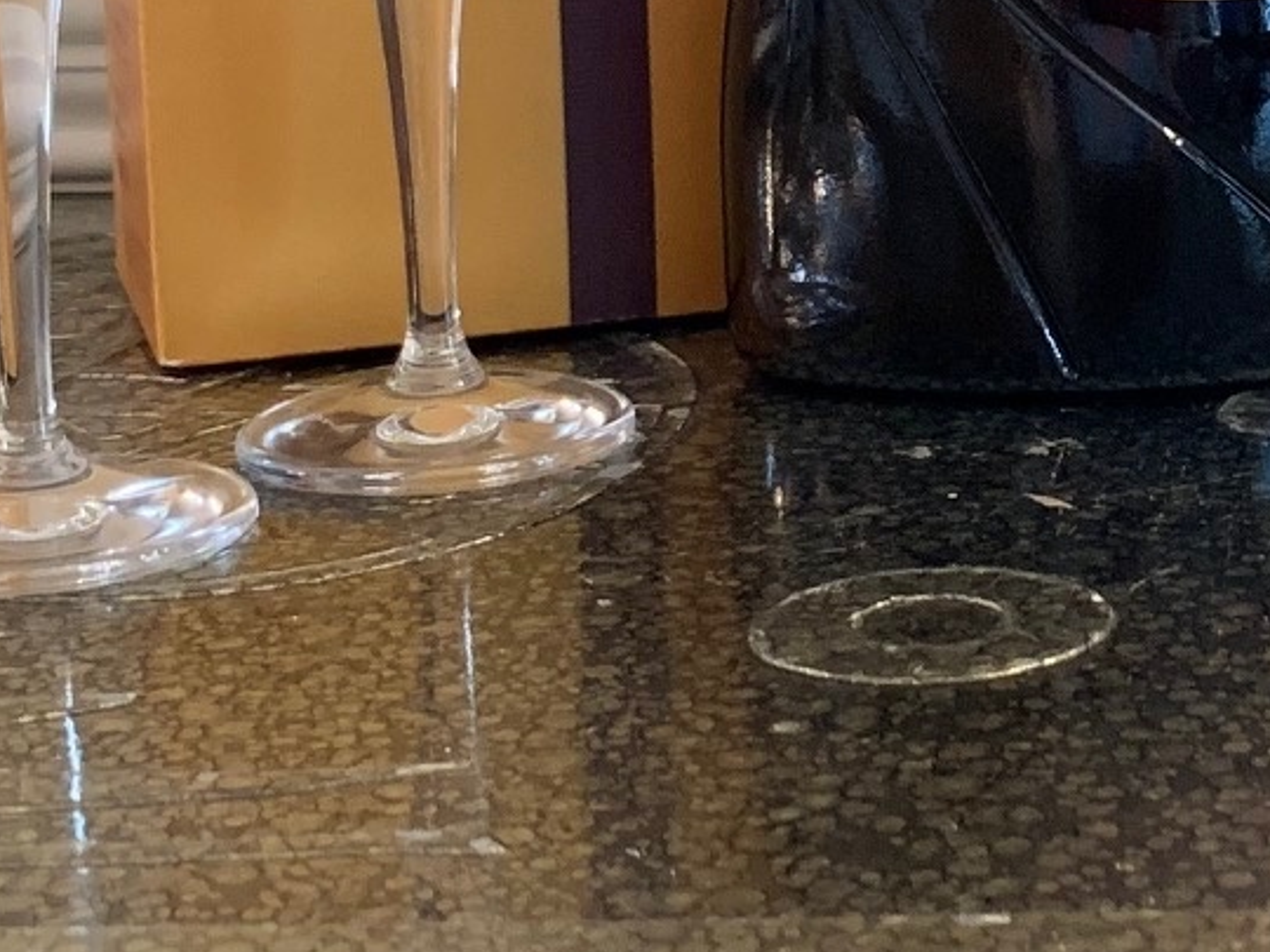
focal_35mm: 97
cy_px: -16
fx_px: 3559
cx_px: 1442
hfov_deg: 19.3
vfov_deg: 15.0
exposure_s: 1/40
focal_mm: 4.25
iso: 320
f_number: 1.8
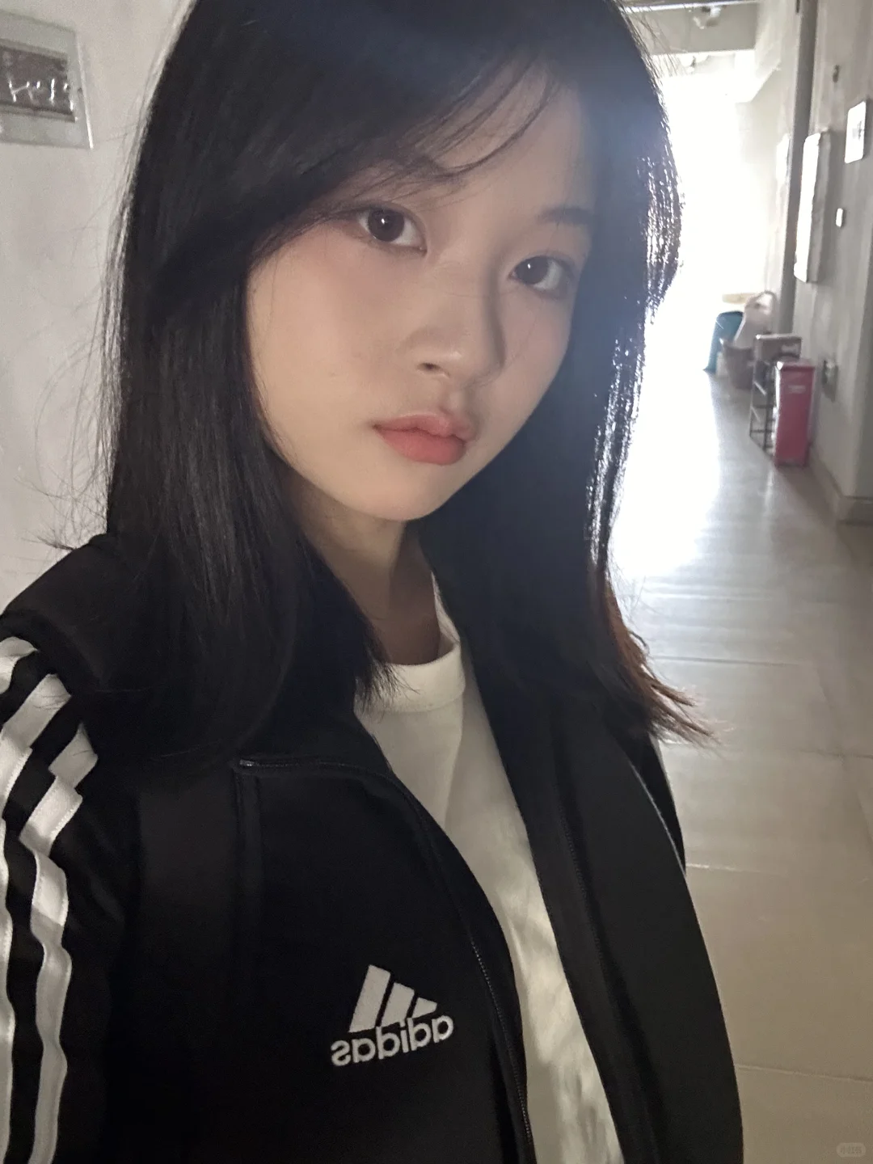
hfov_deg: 46.8
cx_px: 436
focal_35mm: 30
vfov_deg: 60.0
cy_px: 582
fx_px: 1009
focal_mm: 2.69
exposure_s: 1/30
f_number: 1.9
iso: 640
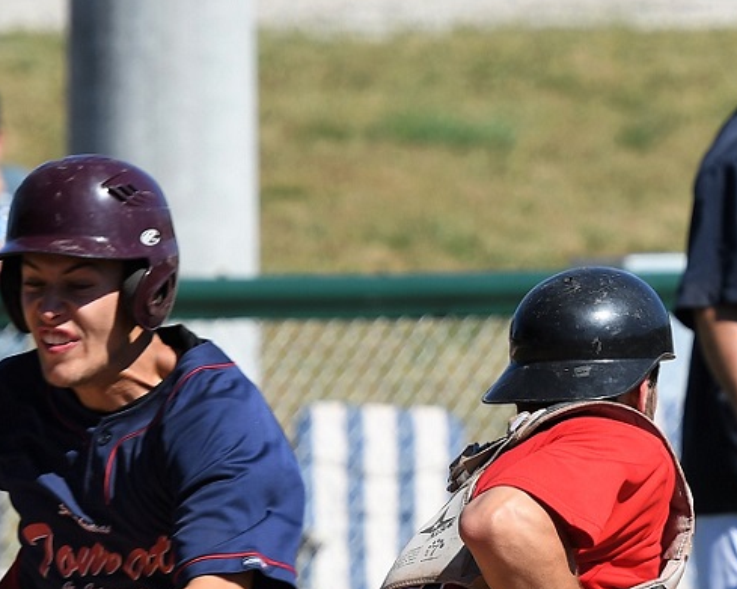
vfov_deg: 2.2
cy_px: 635
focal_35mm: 702
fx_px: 15317
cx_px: 312
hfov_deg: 2.8
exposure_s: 1/1000
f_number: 5
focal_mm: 175
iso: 140
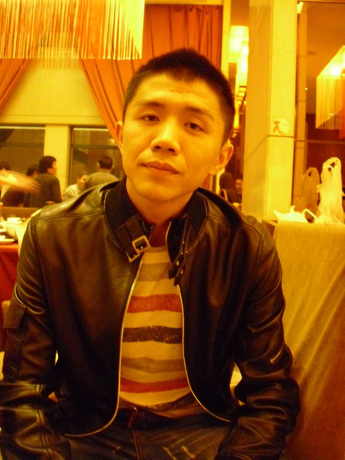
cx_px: 172
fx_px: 505
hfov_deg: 37.7
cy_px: 230
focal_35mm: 38
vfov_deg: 49.0
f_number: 2.8
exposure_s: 1/10
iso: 800
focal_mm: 6.2
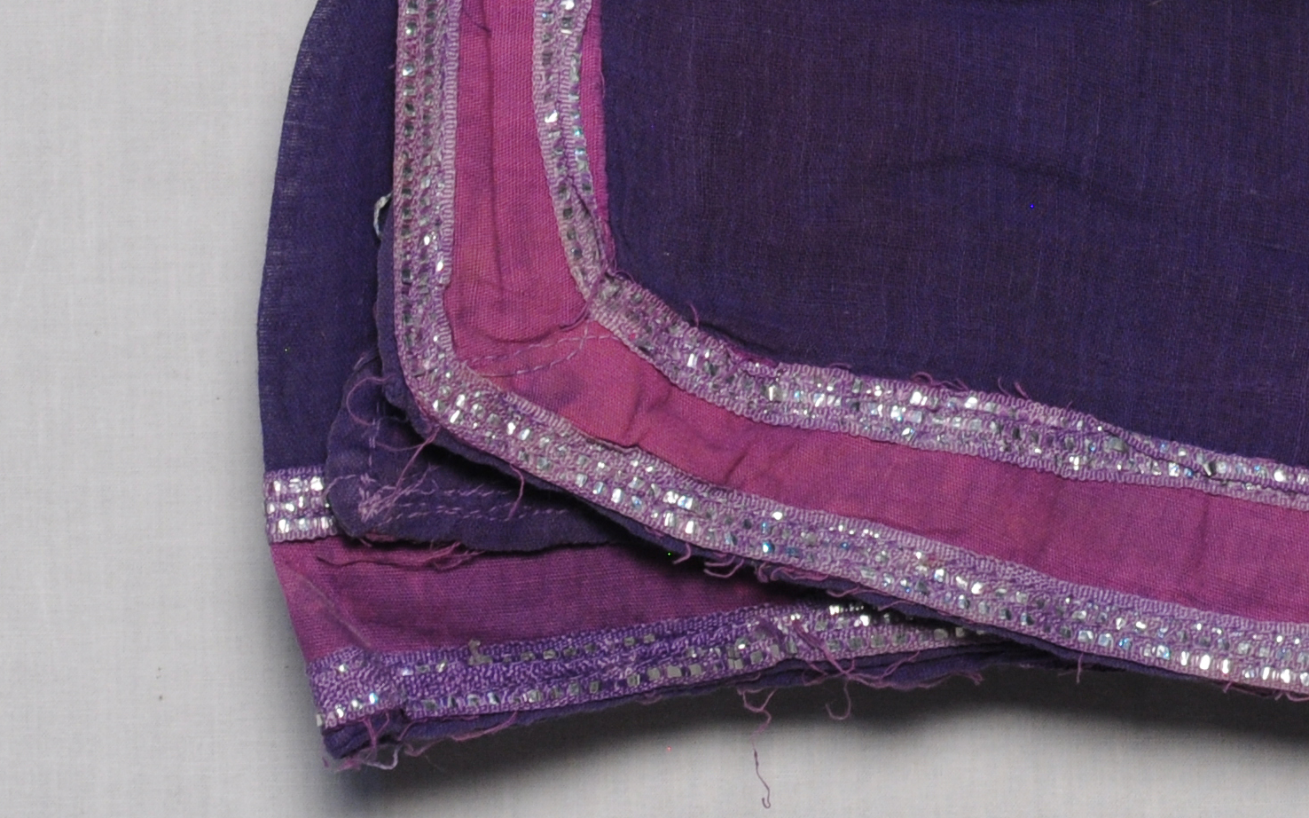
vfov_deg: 3.7
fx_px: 12663
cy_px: -302
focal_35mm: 355
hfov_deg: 5.9
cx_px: 1093
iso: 400
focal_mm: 80
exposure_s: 1/6
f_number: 11
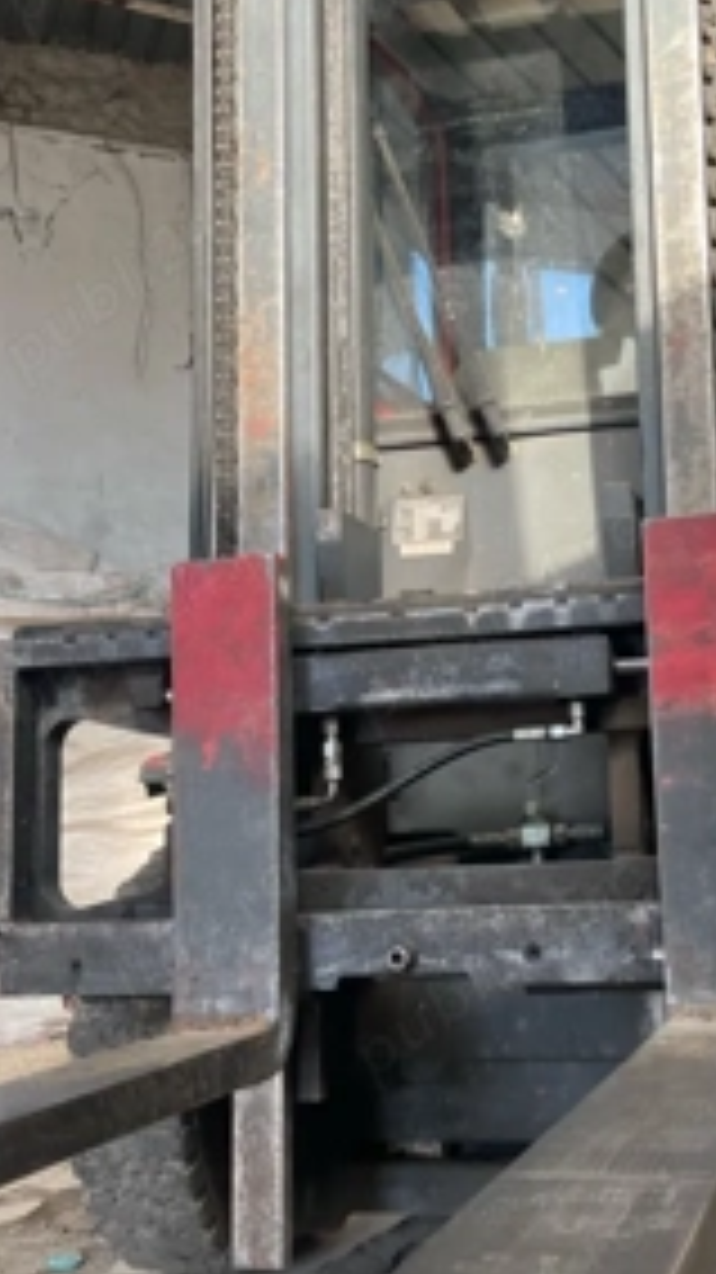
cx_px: 590
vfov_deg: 50.5
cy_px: 671
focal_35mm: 40
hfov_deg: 28.9
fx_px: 1351
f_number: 1.6
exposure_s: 1/222
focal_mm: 4.2
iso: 32
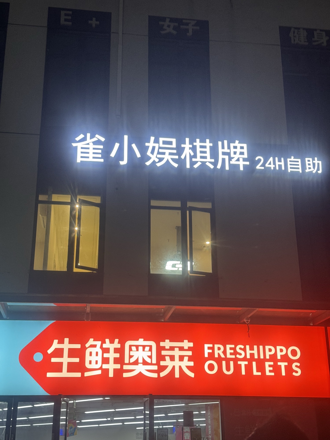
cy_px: 220
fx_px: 610
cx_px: 165
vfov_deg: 39.7
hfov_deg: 30.3
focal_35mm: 48
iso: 100
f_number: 1.78
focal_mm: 6.76
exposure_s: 1/50
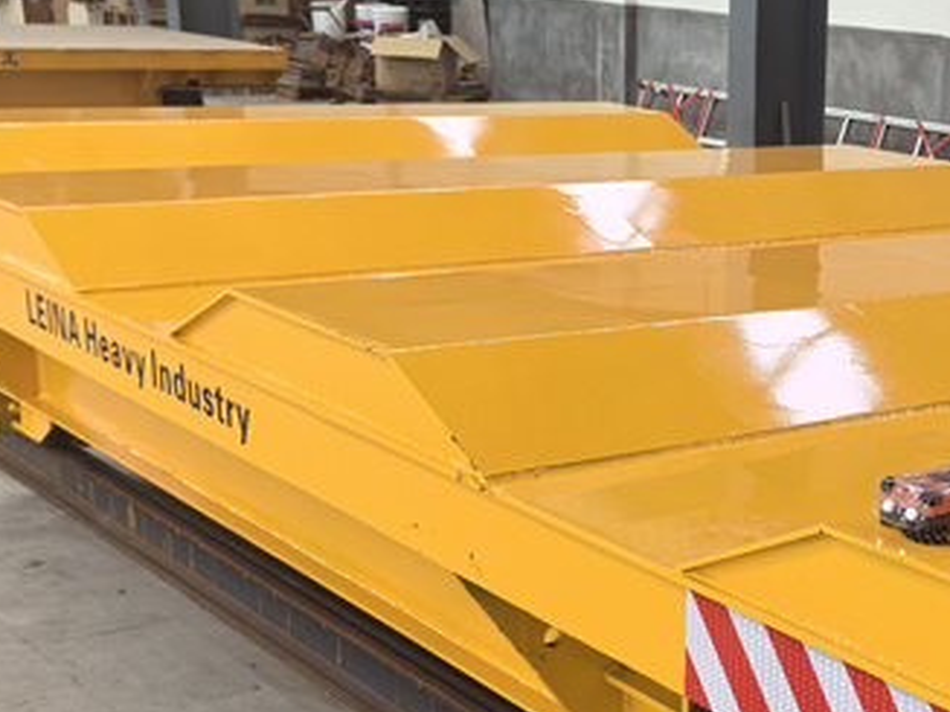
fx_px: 1811
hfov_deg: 27.8
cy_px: 485
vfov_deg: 22.1
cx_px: 930
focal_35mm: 66
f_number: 2
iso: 50
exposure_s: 1/198
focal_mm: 5.75
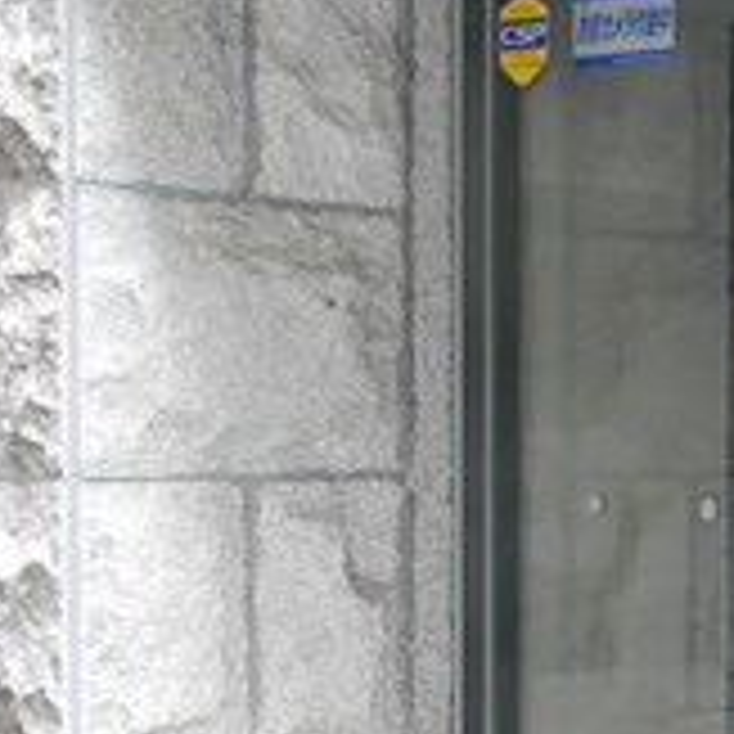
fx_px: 2327
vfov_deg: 17.9
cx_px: 1945
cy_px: 486
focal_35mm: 97
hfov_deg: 12.4
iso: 320
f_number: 4
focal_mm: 7
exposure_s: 1/60
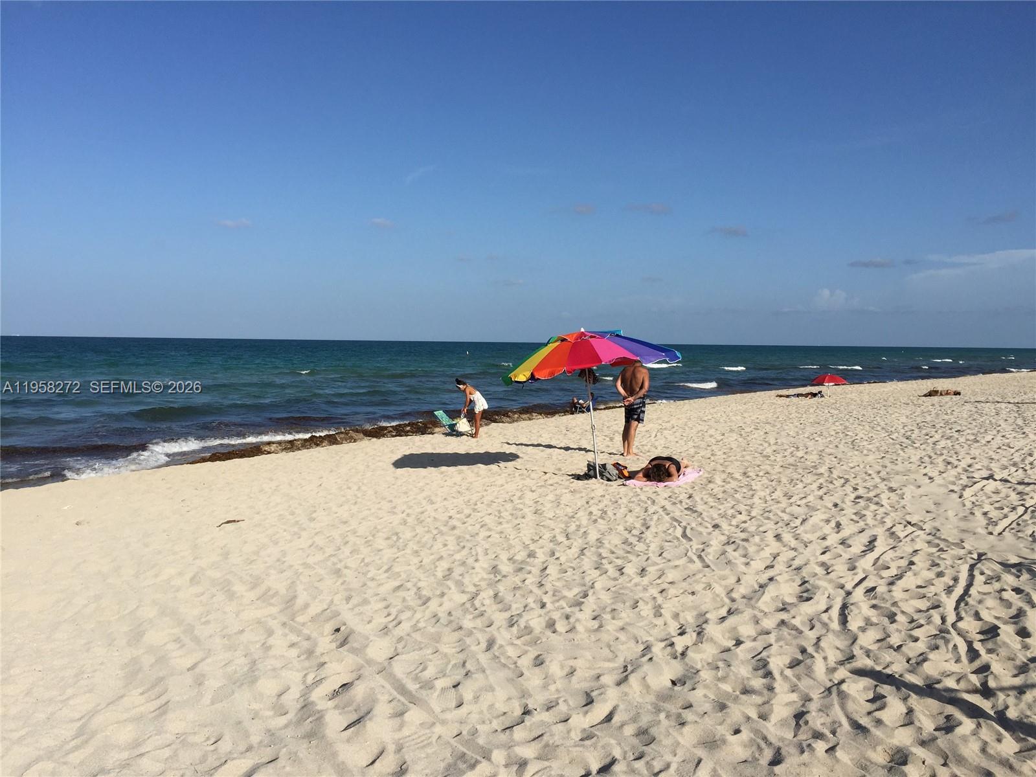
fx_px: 868
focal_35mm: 29
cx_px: 518
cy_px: 388
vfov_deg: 48.2
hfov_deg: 61.7
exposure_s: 1/3597
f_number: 2.2
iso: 32
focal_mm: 4.15
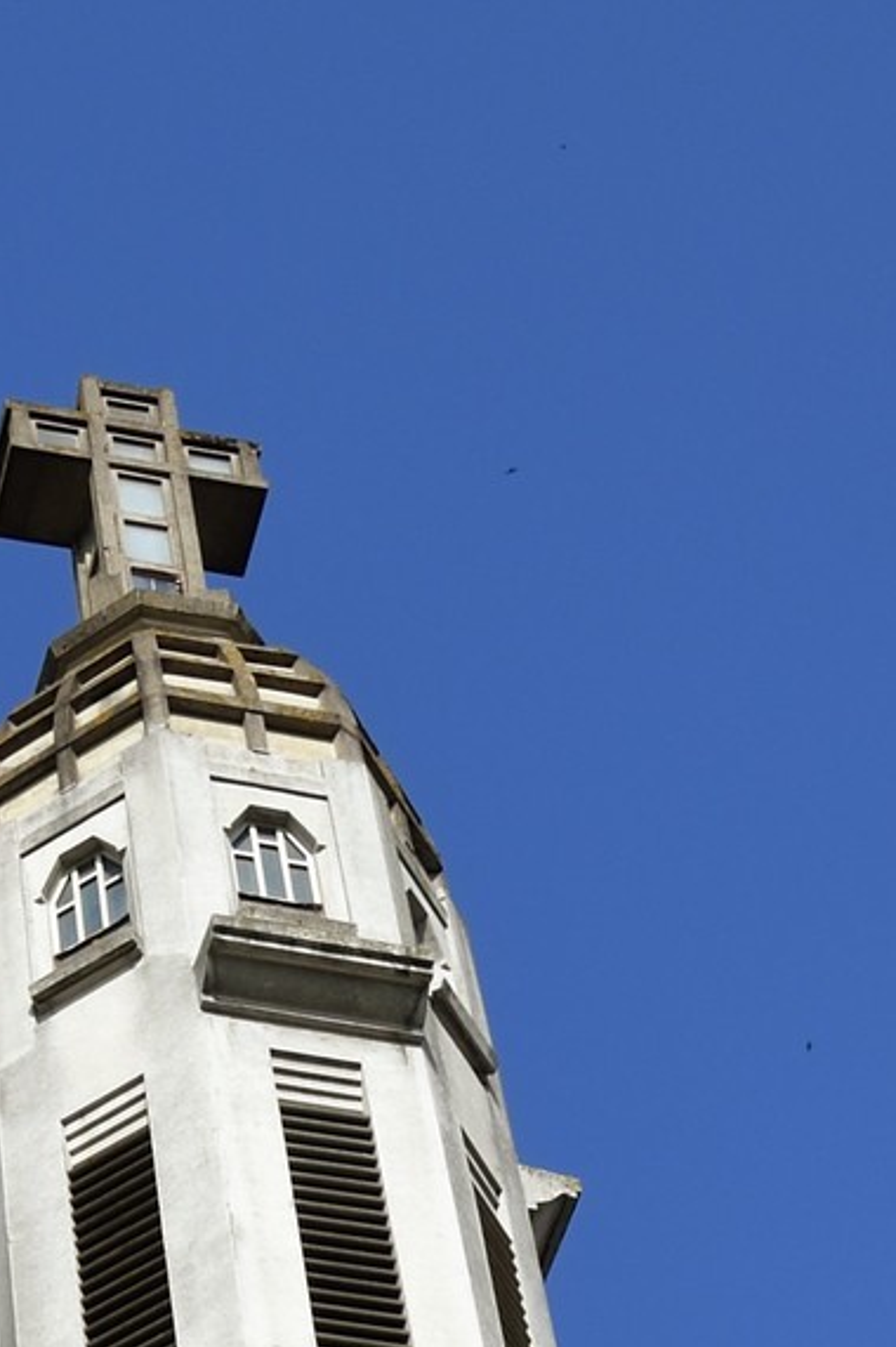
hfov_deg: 10.8
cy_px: 2528
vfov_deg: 14.5
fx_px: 4560
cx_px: -453
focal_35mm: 122
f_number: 14
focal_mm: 29
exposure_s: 1/250
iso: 200
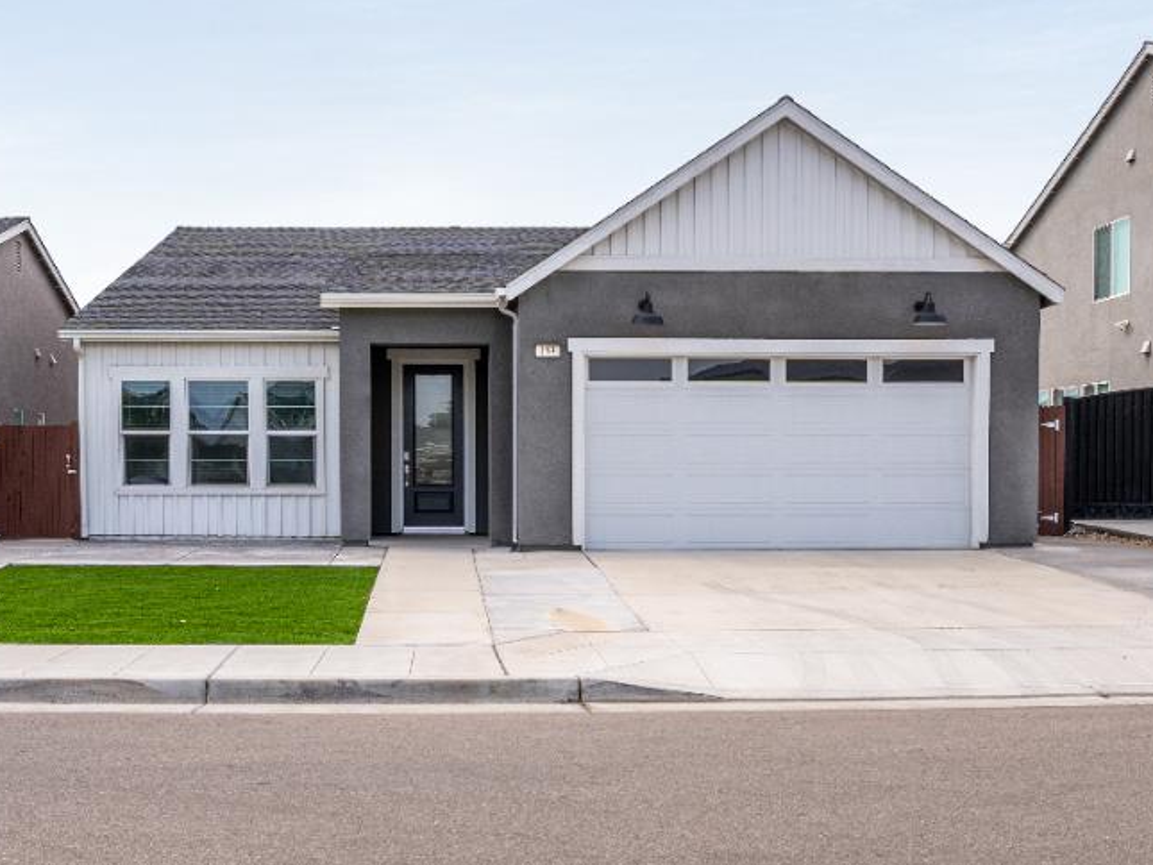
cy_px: 340
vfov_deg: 37.6
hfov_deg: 49.0
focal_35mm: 38
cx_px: 602
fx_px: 1266
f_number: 9
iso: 64
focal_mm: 17
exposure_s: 1/640
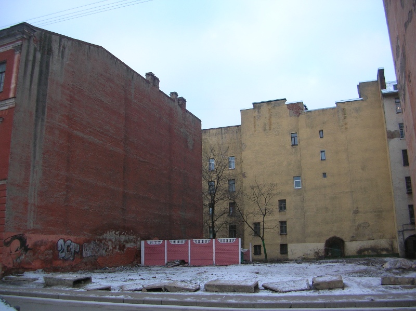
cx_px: 208
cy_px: 156
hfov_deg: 52.7
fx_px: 420
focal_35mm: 35
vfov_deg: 40.7
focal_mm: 5.8
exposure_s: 1/86.2
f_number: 2.8
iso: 50
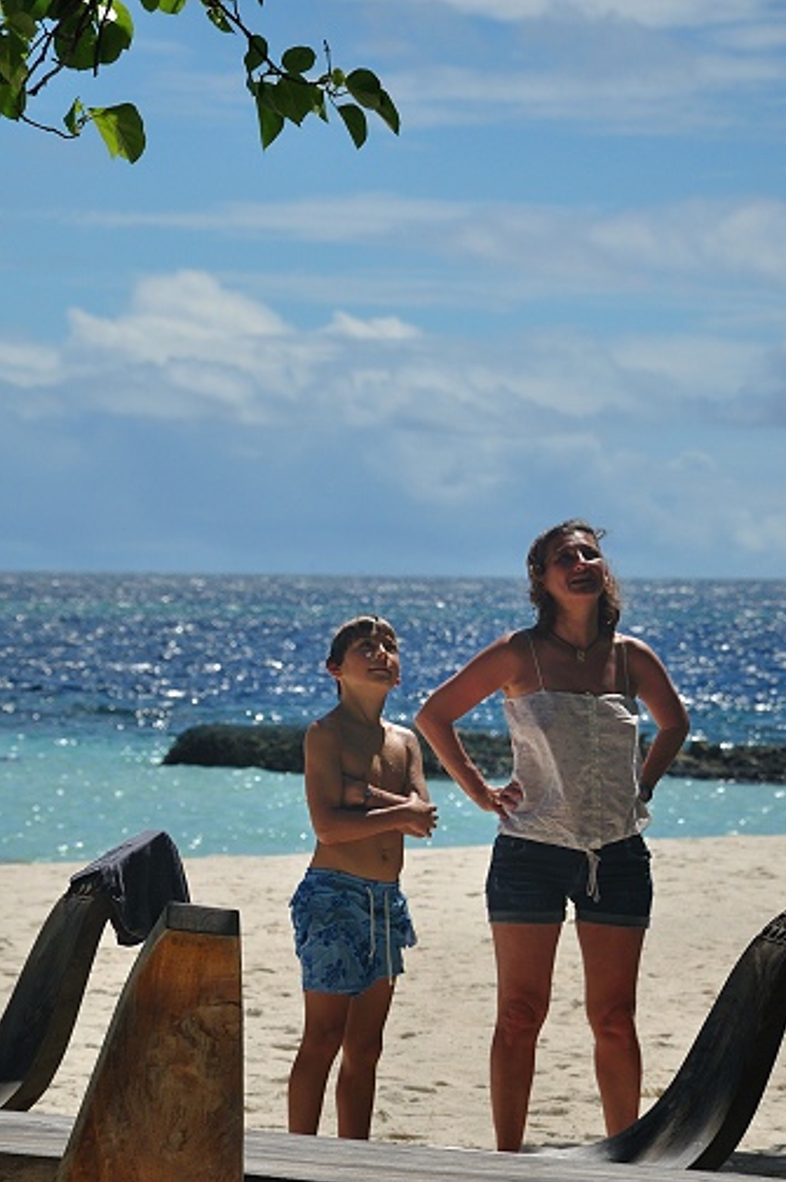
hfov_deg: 7.1
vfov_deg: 10.6
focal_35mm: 194
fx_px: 6353
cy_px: 675
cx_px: 357
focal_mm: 105
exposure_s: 1/500
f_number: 8
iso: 200
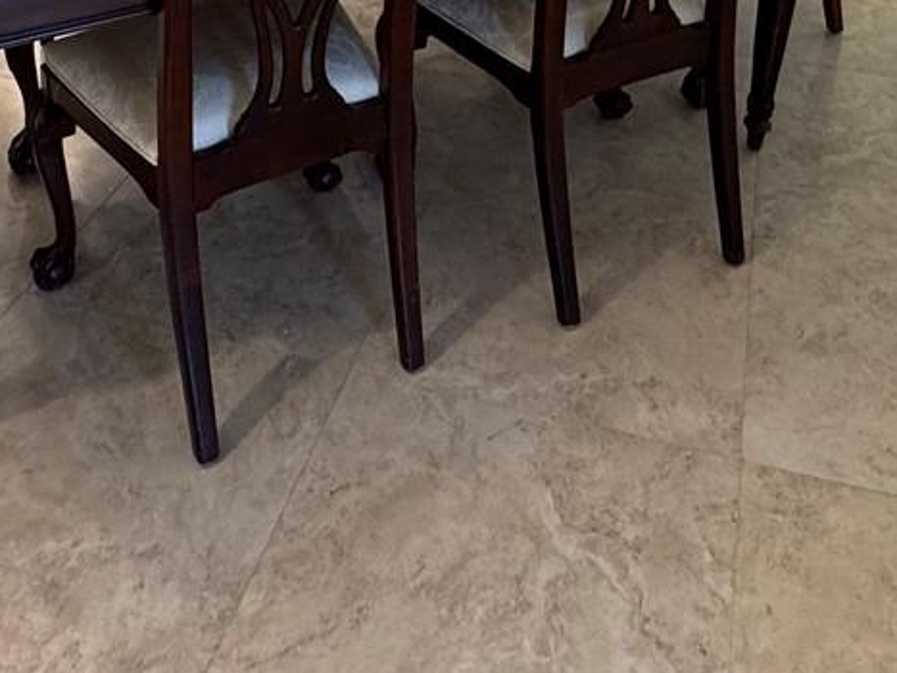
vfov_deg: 23.4
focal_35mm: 48
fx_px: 1243
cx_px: 423
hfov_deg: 39.7
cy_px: -369
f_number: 2.2
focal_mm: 2.22
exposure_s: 1/120
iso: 200
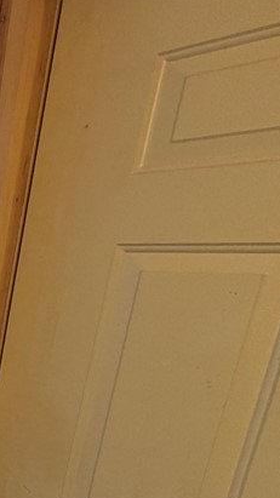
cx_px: -293
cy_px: 380
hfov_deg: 18.5
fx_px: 502
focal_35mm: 38
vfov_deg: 50.4
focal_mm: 2.22
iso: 200
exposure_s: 1/60
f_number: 2.2
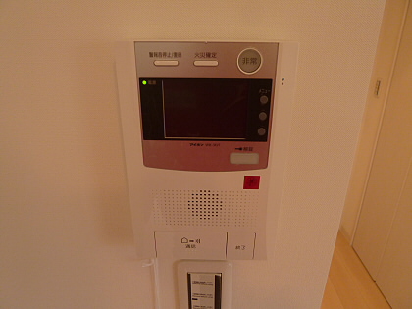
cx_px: 206
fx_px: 286
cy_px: 154
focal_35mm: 24
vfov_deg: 56.8
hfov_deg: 71.6
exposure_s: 1/60
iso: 250
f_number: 2.5
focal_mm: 4.3
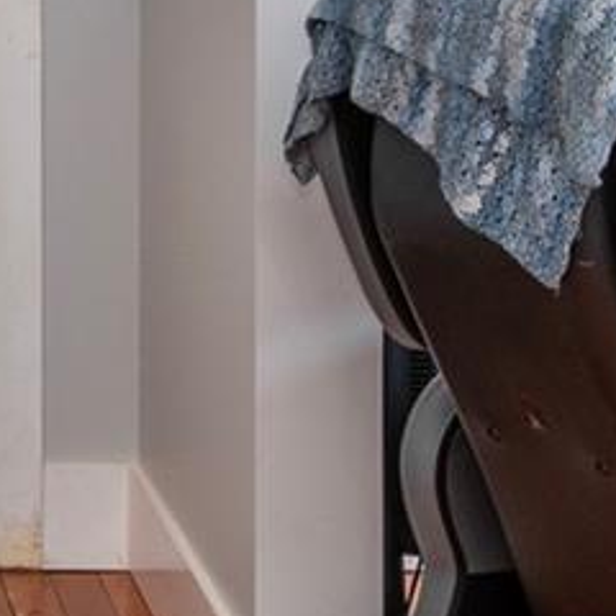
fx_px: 2738
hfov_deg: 12.5
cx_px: -177
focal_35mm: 136
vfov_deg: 12.6
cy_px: -51
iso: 320
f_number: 8
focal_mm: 16
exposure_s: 1/4
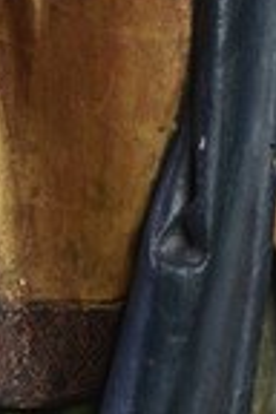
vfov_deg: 2.9
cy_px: -551
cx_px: -12
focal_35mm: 698
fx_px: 8026
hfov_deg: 2.0
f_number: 16
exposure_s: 1/125
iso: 100
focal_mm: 105
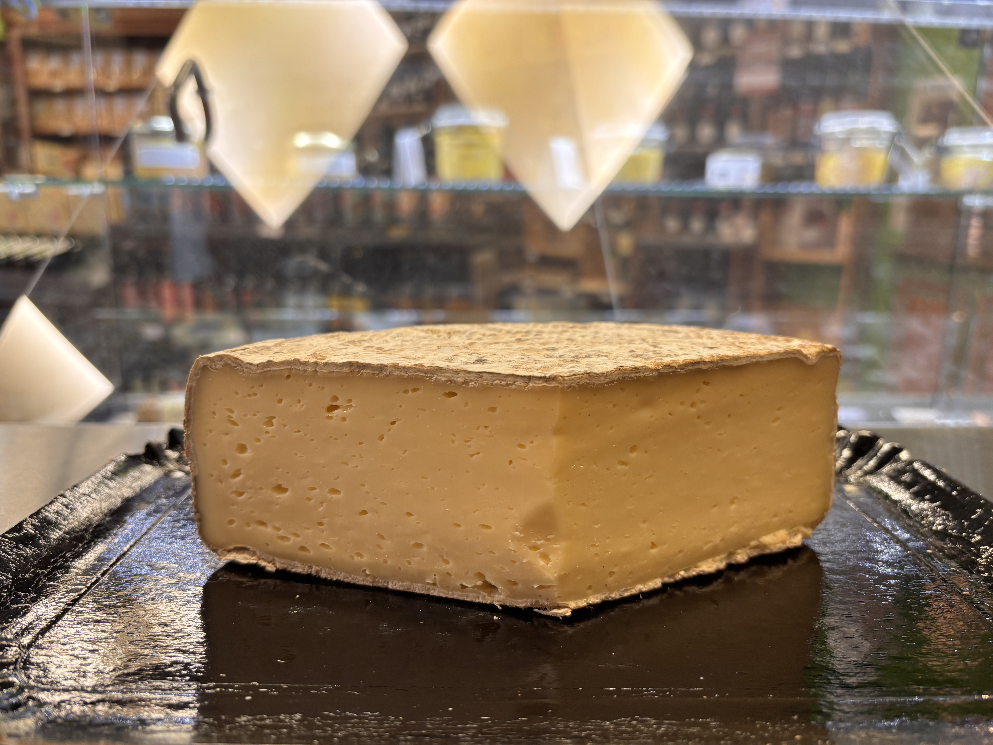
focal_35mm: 26
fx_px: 746
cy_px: 372
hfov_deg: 67.3
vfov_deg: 53.1
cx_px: 496
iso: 100
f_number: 1.6
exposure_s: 1/100
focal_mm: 5.96
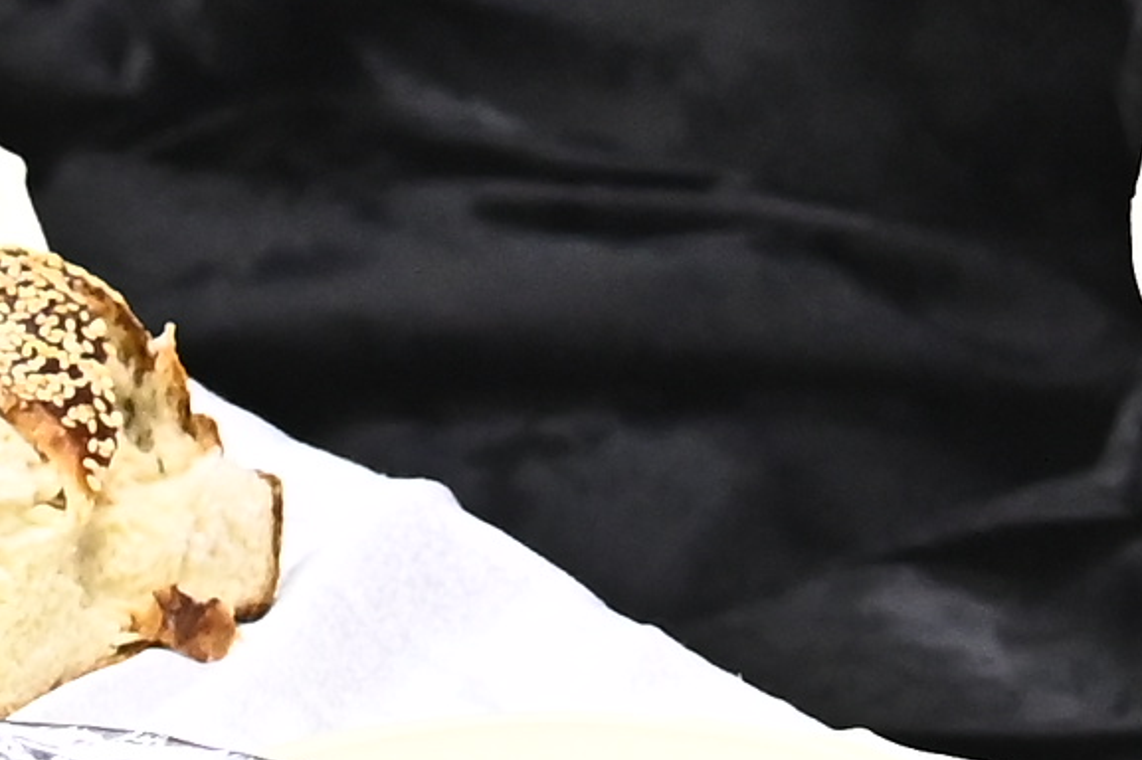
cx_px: 1251
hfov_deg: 5.8
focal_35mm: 353
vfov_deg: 3.9
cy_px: -378
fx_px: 11191
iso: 3200
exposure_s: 1/200
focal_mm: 45
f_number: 4.5
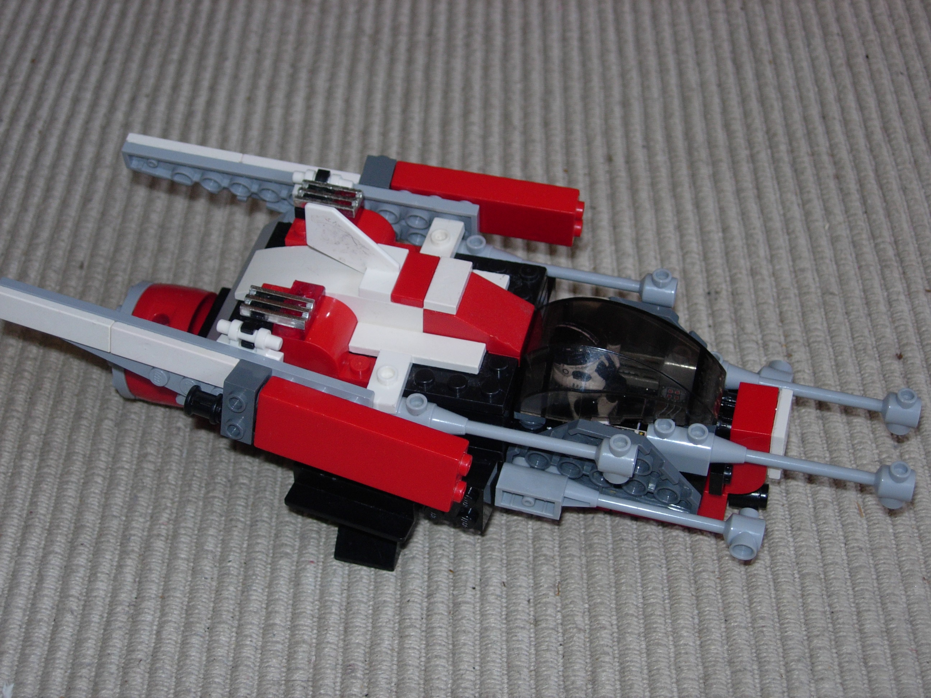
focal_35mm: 61
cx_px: 466
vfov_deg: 24.0
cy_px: 349
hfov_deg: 31.7
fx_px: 1641
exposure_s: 1/64
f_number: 3.5
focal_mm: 12.7
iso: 79
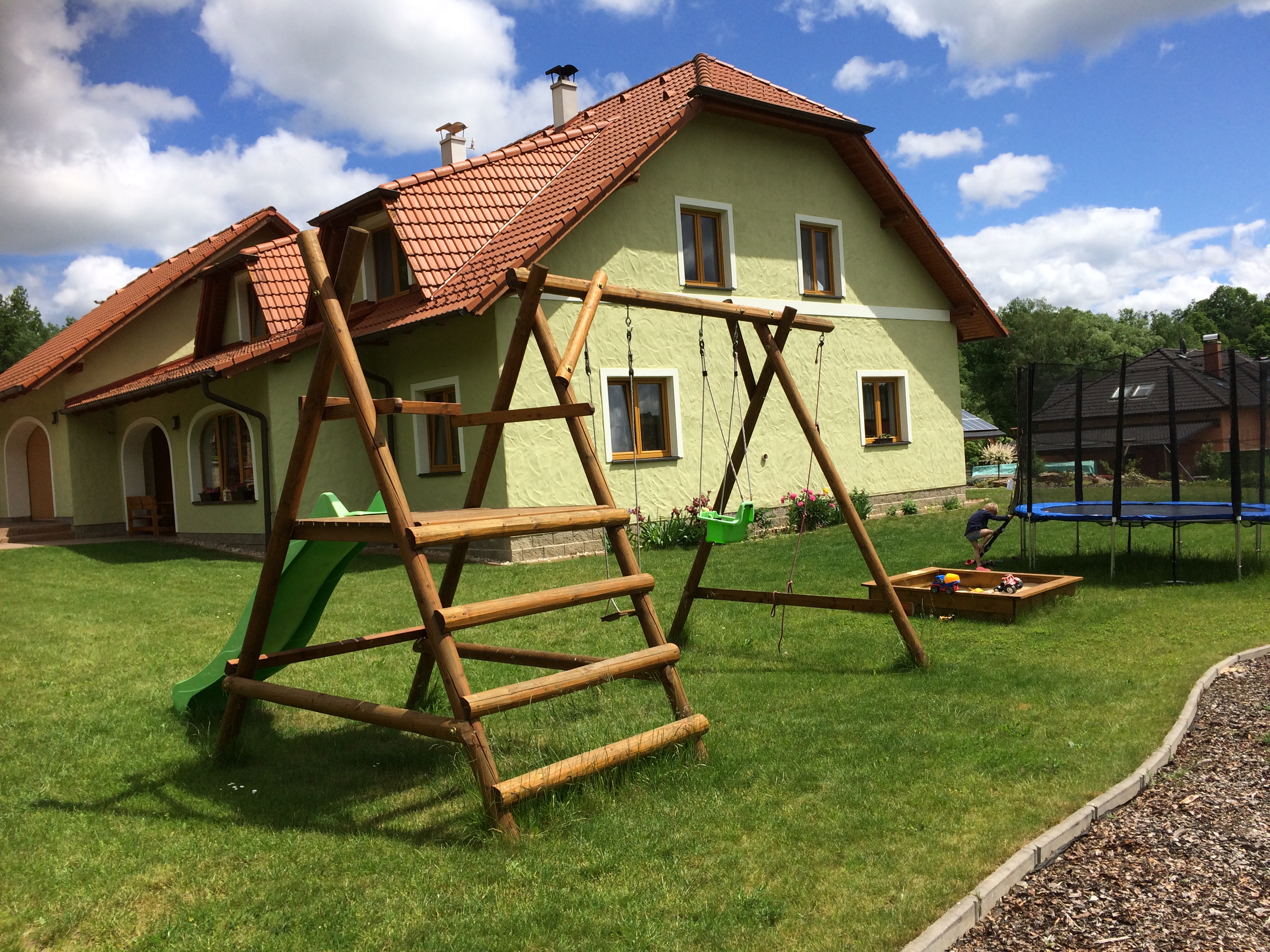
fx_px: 1064
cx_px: 635
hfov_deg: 61.7
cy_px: 476
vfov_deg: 48.2
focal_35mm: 29
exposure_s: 1/2933
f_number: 2.2
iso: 32
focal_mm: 4.15
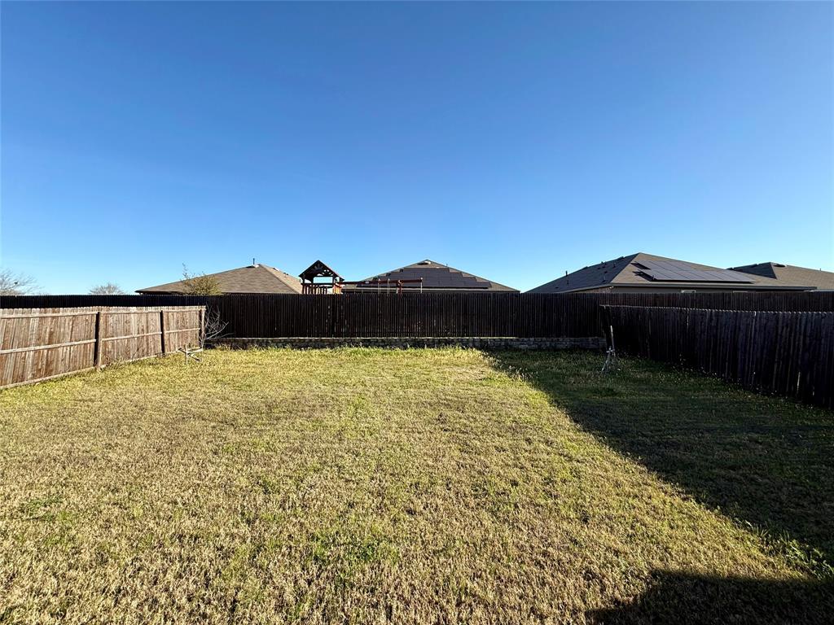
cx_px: 417
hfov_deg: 102.1
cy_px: 312
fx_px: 337
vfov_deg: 85.7
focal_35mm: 14
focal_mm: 2.22
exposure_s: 1/1125
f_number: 2.2
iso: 50
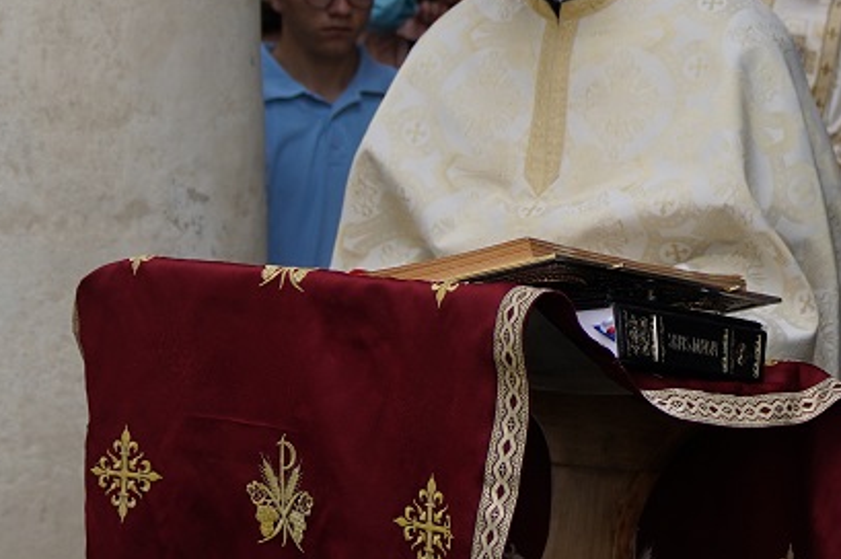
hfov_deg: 21.0
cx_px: 825
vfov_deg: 14.4
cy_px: 70
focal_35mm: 94
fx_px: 2194
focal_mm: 32
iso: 320
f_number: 2.8
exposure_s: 1/3200
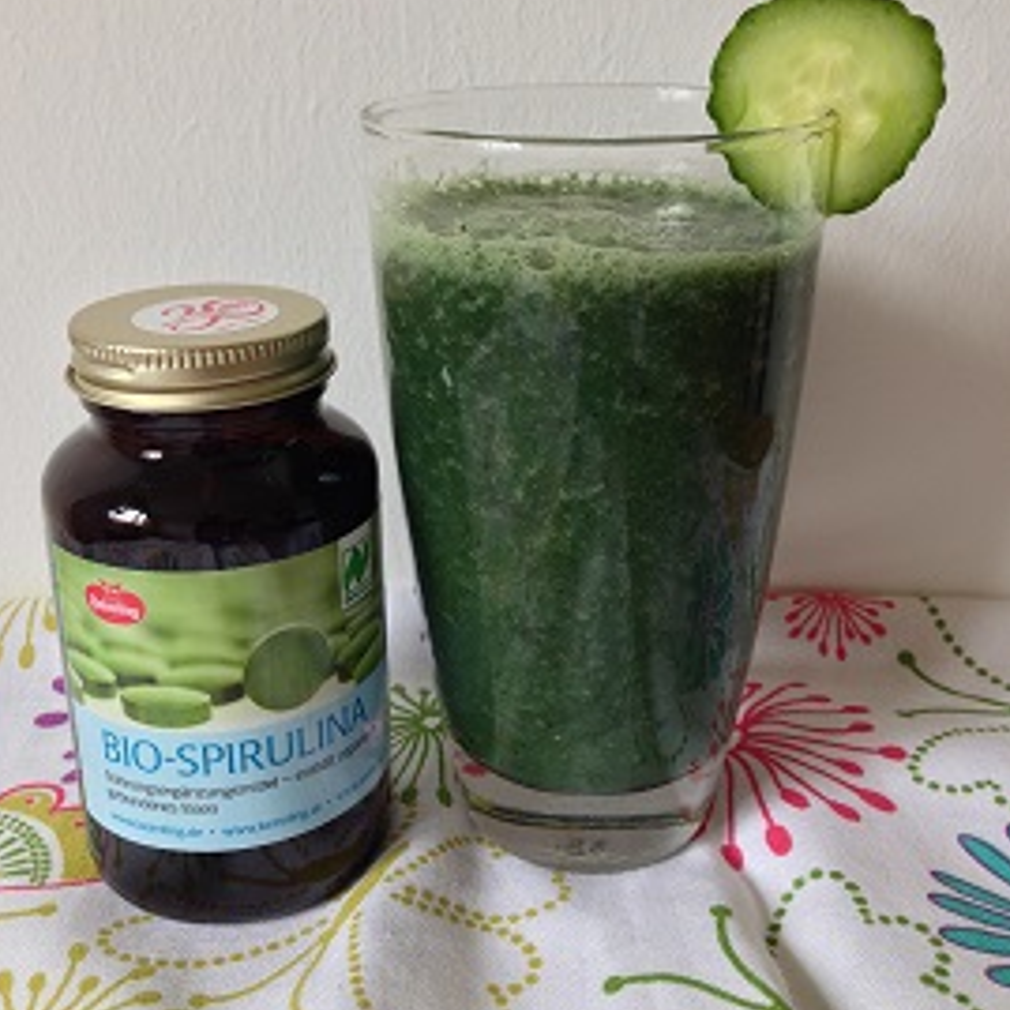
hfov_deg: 41.9
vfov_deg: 41.8
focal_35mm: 40
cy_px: 452
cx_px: 501
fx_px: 1320
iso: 50
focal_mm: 4.12
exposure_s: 1/24
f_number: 2.4
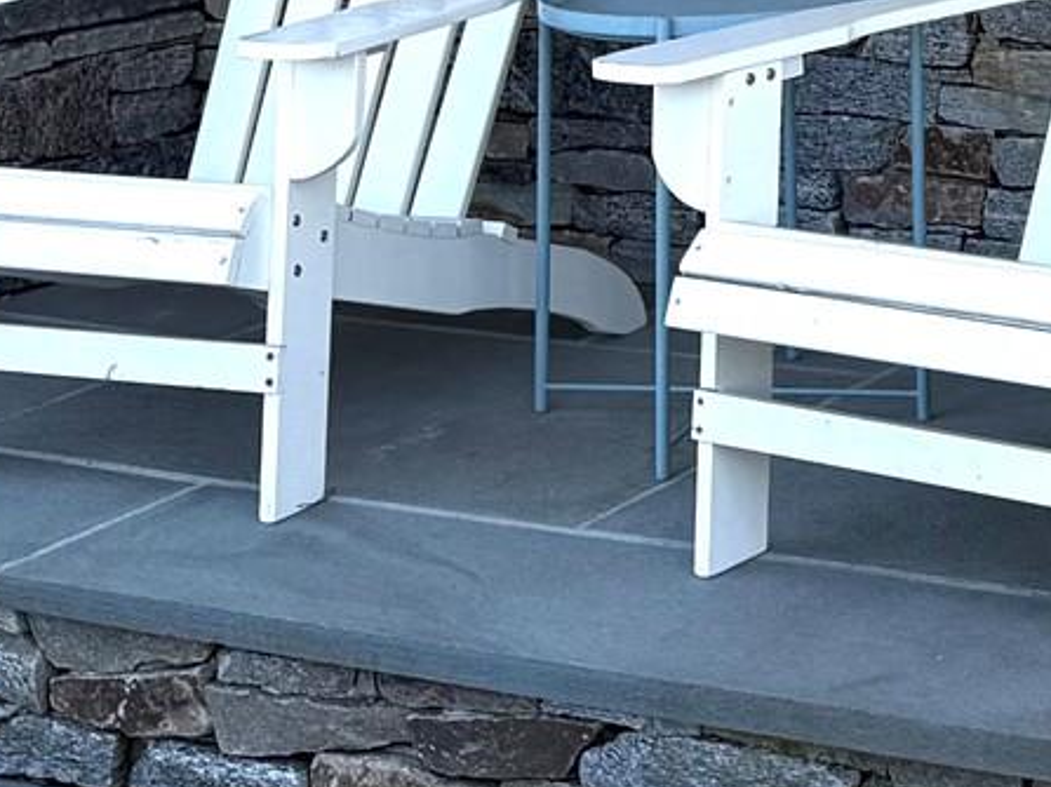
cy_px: -456
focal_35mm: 110
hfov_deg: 16.8
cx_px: 1397
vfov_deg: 12.7
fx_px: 3339
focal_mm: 6.76
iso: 80
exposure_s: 1/722
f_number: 1.78
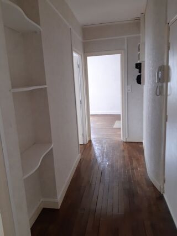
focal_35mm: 26
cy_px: 118
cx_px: 88
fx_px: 177
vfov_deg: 67.3
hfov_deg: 53.0
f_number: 1.7
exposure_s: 1/50
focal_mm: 3.92
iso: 200
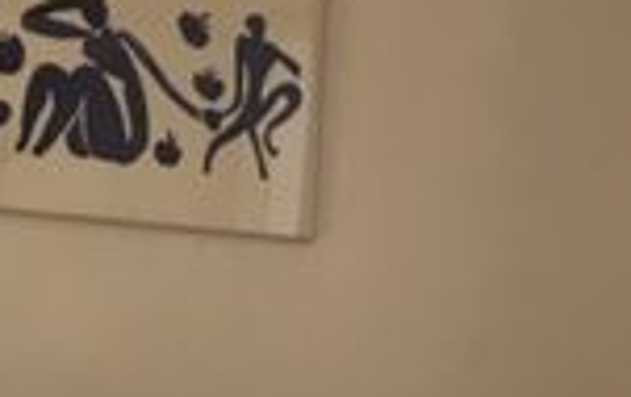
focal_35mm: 130
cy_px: 907
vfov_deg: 9.2
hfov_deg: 15.7
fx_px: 2240
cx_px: 623
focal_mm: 4.15
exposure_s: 1/33
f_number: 2.2
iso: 32
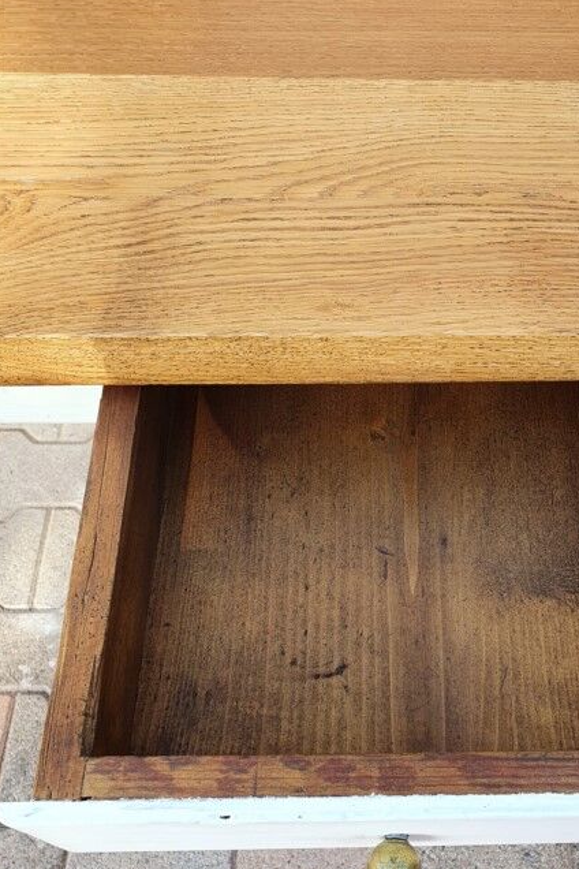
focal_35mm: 34
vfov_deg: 55.3
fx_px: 820
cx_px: 382
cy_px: 533
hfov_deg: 38.5
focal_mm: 4.32
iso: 50
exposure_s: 1/143
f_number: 2.4
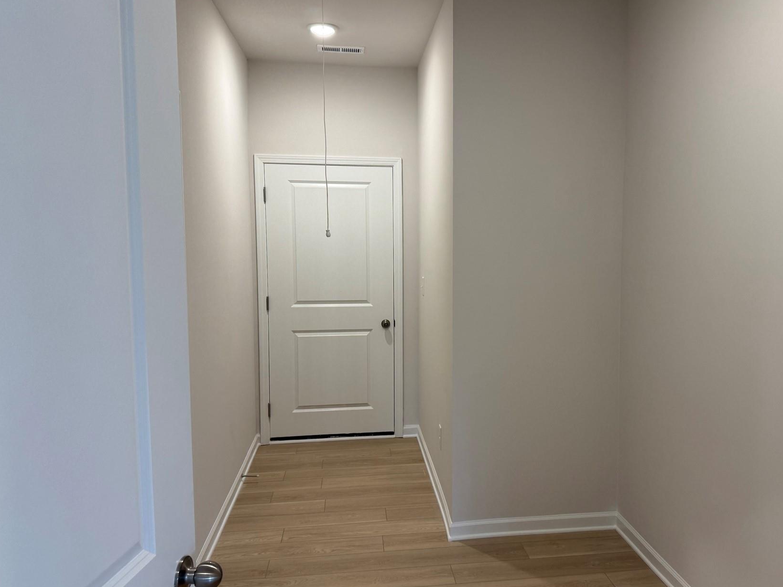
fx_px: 679
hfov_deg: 59.6
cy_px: 302
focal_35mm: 30
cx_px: 462
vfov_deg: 46.8
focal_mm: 6.76
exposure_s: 1/60
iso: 125
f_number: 1.78
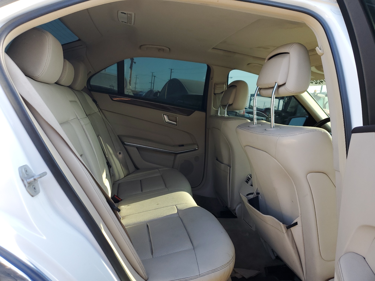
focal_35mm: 26
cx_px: 188
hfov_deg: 67.3
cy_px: 140
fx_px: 282
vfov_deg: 53.1
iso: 50
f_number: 1.5
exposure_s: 1/303
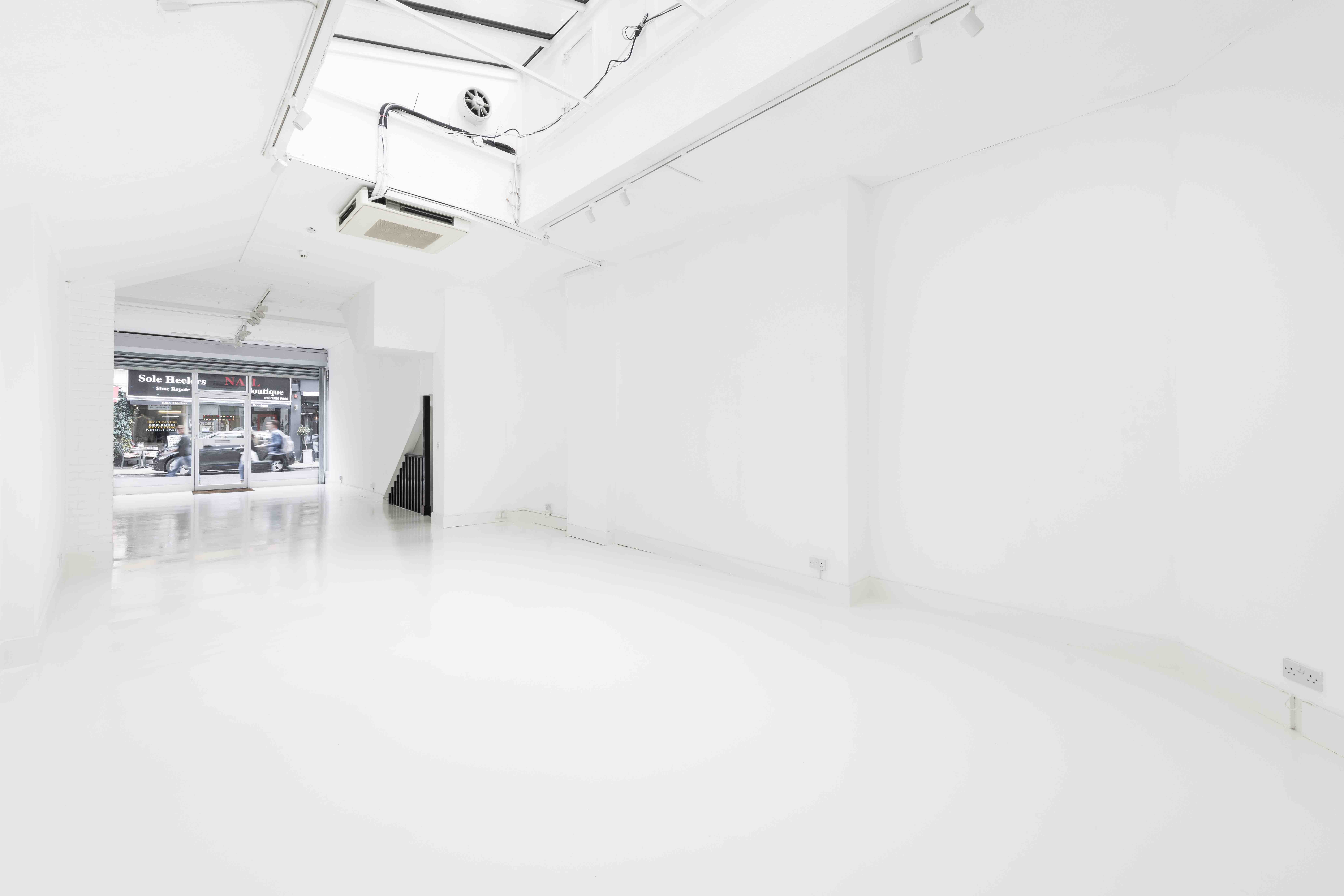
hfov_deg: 104.3
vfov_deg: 81.2
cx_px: 672
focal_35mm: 14
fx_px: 523
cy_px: 448
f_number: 11
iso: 64
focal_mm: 14
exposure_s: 1/15
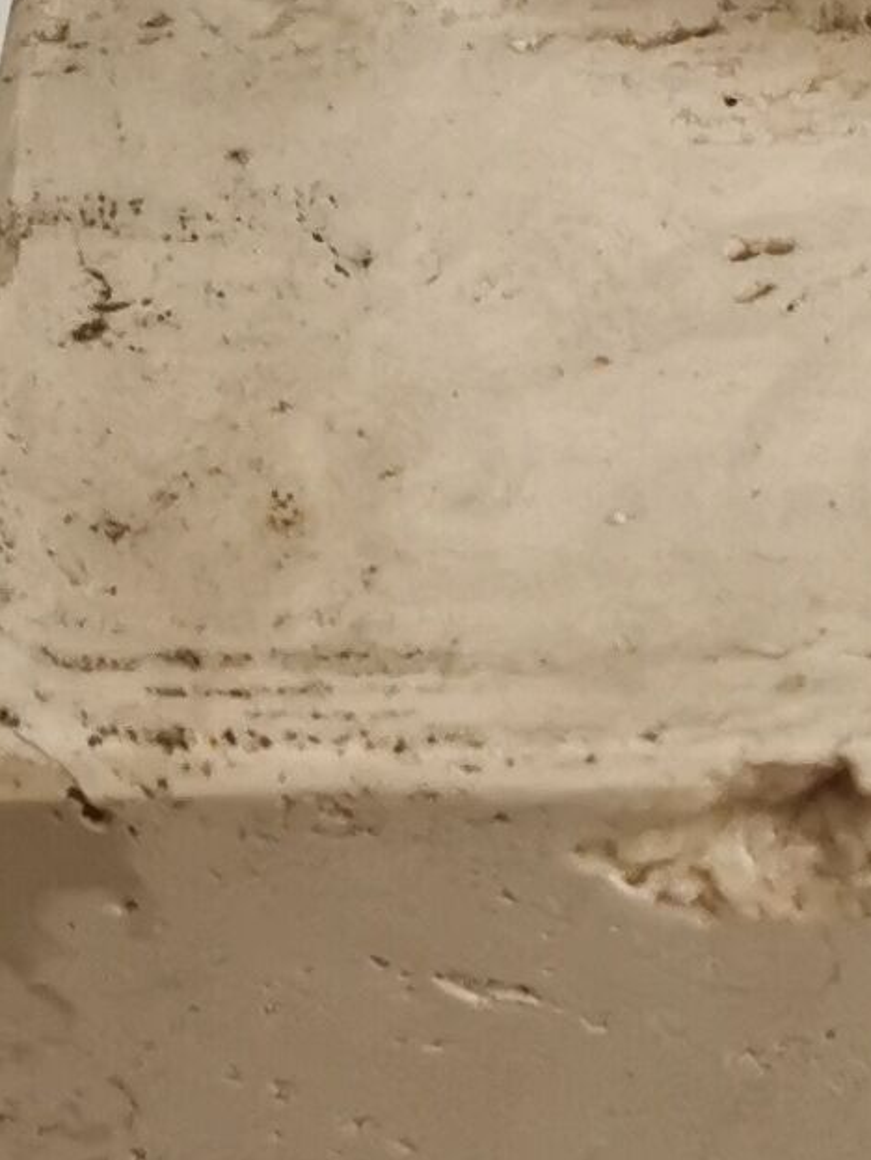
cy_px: 315
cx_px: 996
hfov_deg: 9.3
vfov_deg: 12.5
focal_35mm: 158
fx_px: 5295
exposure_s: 1/50
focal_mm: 5.58
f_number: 1.8
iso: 250
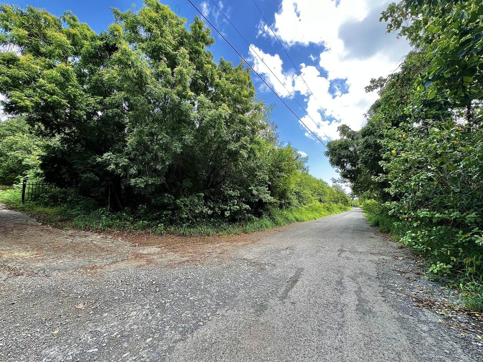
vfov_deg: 89.9
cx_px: 242
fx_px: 181
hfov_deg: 106.2
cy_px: 181
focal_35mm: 13
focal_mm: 1.57
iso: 32
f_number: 1.8
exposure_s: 1/217
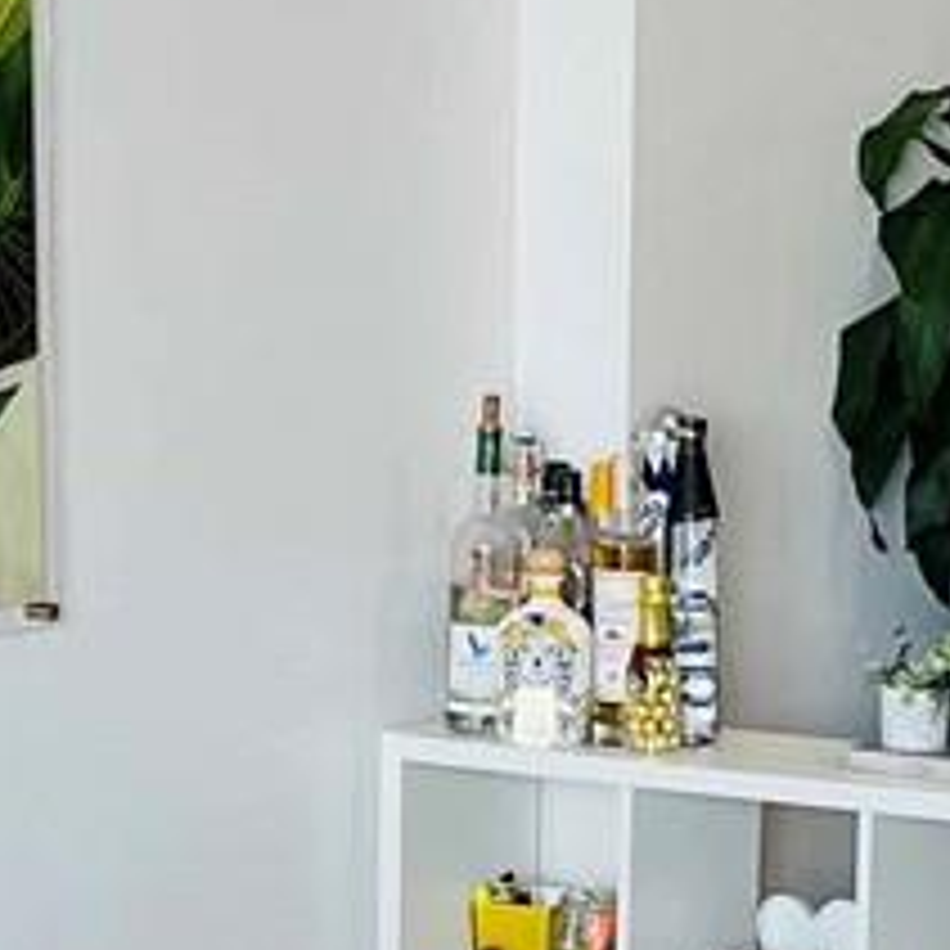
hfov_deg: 10.0
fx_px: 5403
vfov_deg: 9.7
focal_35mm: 174
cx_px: 635
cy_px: 1477
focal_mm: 5.1
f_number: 1.6
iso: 80
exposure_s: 1/120
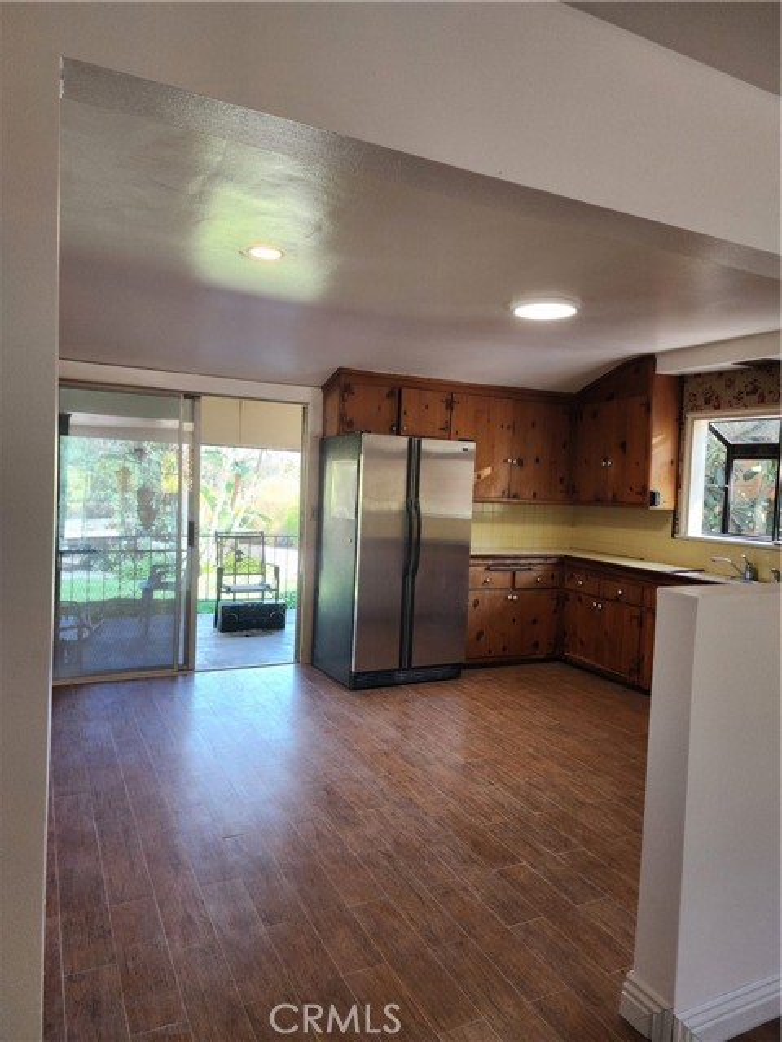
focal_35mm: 23
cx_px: 391
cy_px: 521
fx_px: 693
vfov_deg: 73.9
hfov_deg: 58.9
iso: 125
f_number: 1.8
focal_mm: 6.4
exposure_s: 1/120
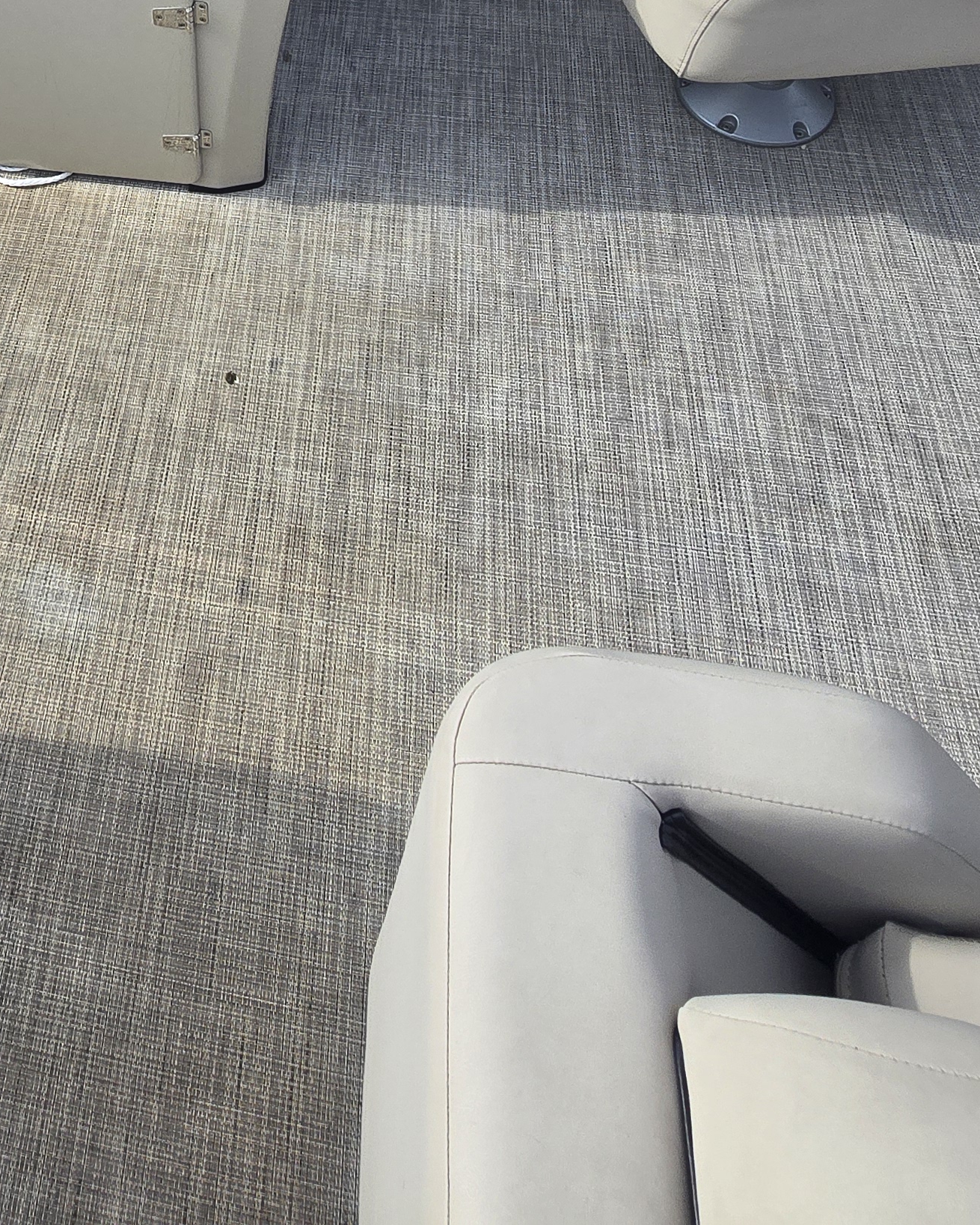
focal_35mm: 31
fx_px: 1124
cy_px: 103
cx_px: 134
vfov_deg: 50.2
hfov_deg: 43.8
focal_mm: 2.2
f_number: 2.2
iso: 50
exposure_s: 1/1567
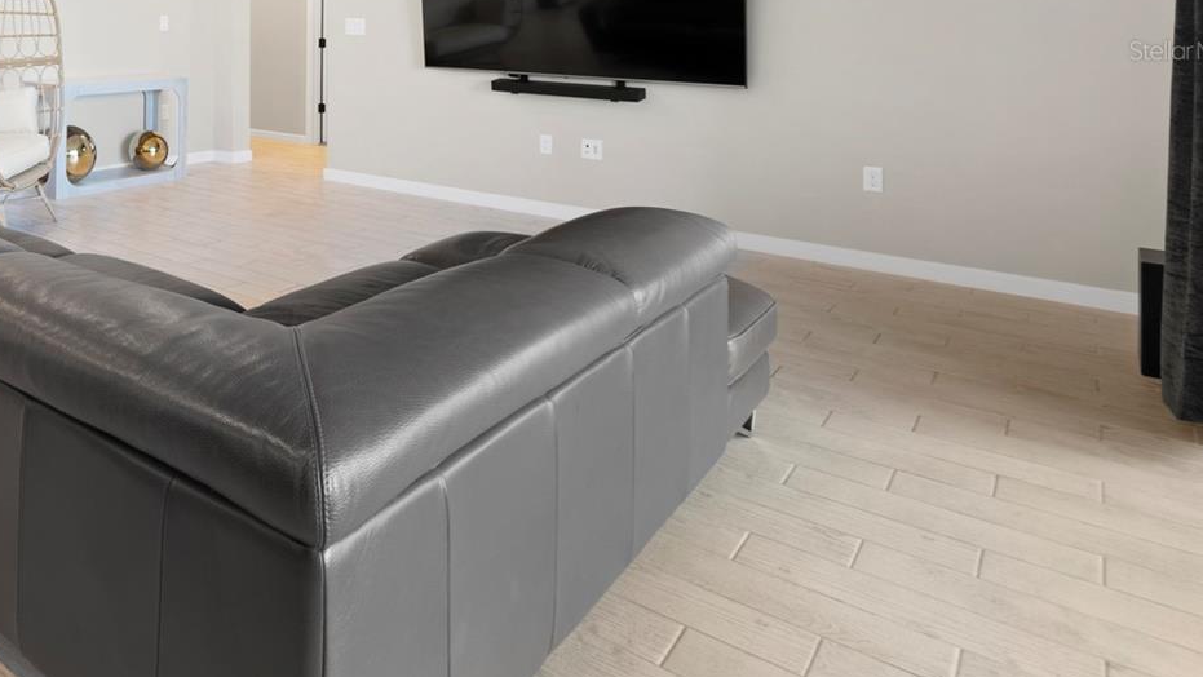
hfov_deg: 62.8
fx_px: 861
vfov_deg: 39.4
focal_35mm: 27
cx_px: 211
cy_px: 50
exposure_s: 1
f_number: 8
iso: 100
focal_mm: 10
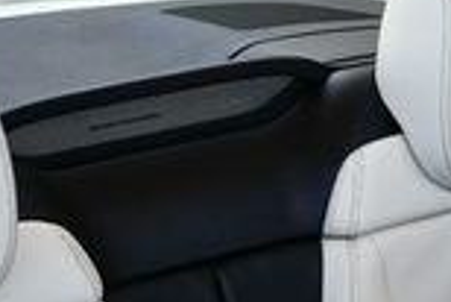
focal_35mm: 150
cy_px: 490
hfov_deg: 13.7
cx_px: 296
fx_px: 1881
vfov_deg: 8.9
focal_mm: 18
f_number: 5.6
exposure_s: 1/250
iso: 280
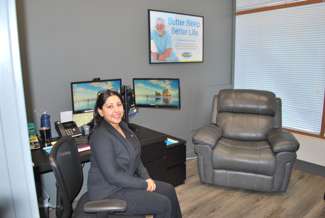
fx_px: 244
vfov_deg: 48.0
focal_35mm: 27
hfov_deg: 67.3
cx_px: 162
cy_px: 109
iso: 200
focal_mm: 18
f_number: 3.5
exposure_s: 1/60
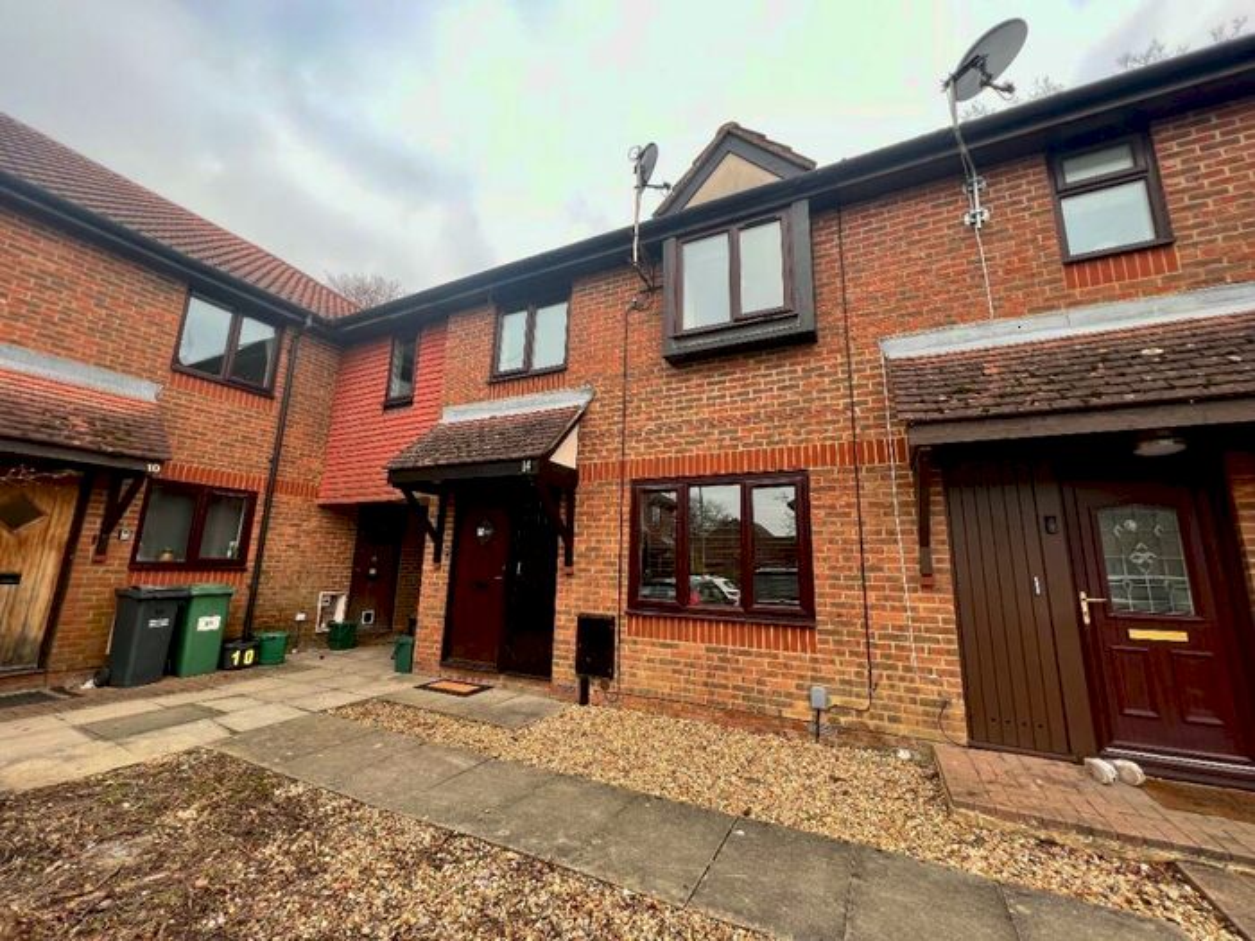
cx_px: 628
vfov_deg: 89.9
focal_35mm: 13
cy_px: 470
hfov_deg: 106.2
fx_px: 471
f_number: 1.8
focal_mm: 1.57
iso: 32
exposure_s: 1/99
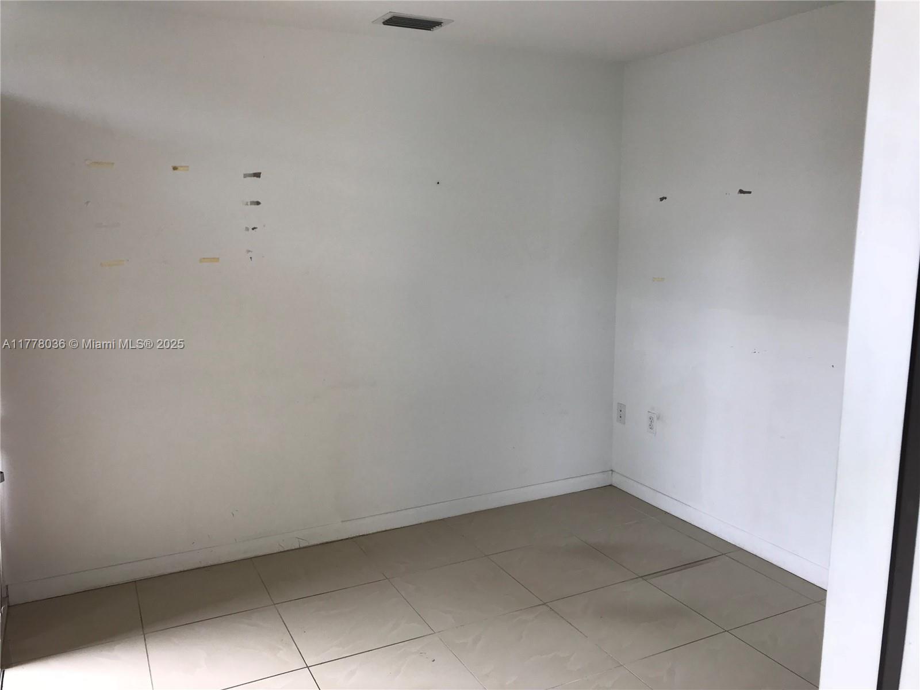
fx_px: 744
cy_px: 345
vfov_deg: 49.7
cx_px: 460
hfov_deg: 63.4
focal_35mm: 28
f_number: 1.8
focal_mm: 3.99
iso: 25
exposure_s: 1/120
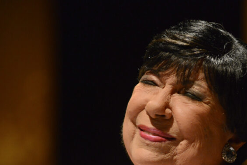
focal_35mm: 362
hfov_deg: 5.7
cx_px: 151
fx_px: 2485
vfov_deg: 3.8
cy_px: 148
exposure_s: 1/250
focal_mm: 200
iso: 3200
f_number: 3.2
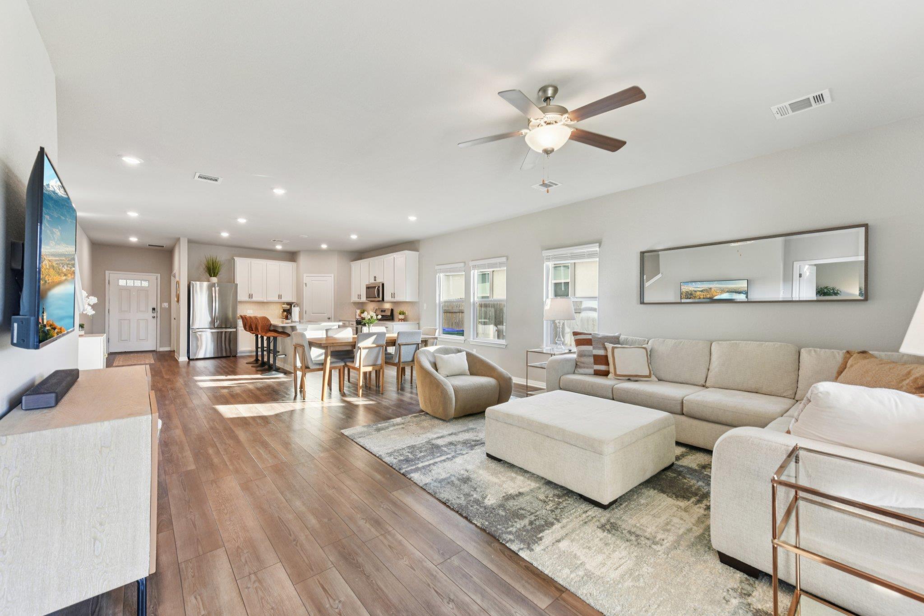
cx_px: 462
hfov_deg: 104.2
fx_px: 359
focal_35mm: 14
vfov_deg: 81.2
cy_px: 308
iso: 110
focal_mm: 14
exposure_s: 1/8
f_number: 8
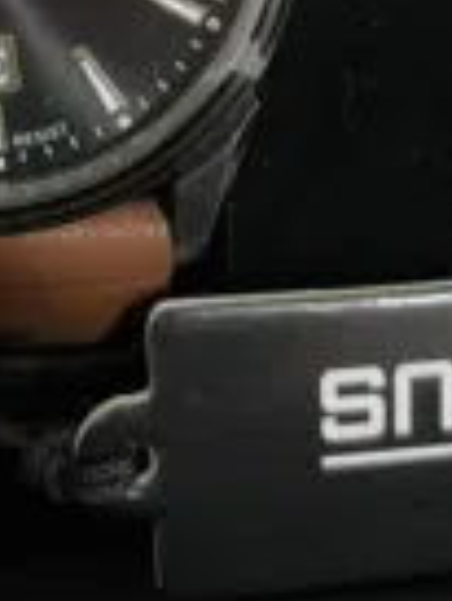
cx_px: 263
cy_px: -79
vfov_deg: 23.8
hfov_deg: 19.4
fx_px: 1321
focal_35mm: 76
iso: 500
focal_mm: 4.2
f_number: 1.6
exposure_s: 1/25
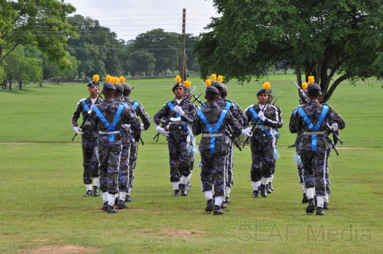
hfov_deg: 13.1
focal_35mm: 158
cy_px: 127
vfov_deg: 8.7
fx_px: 1673
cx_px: 192
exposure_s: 1/125
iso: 200
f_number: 13
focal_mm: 105
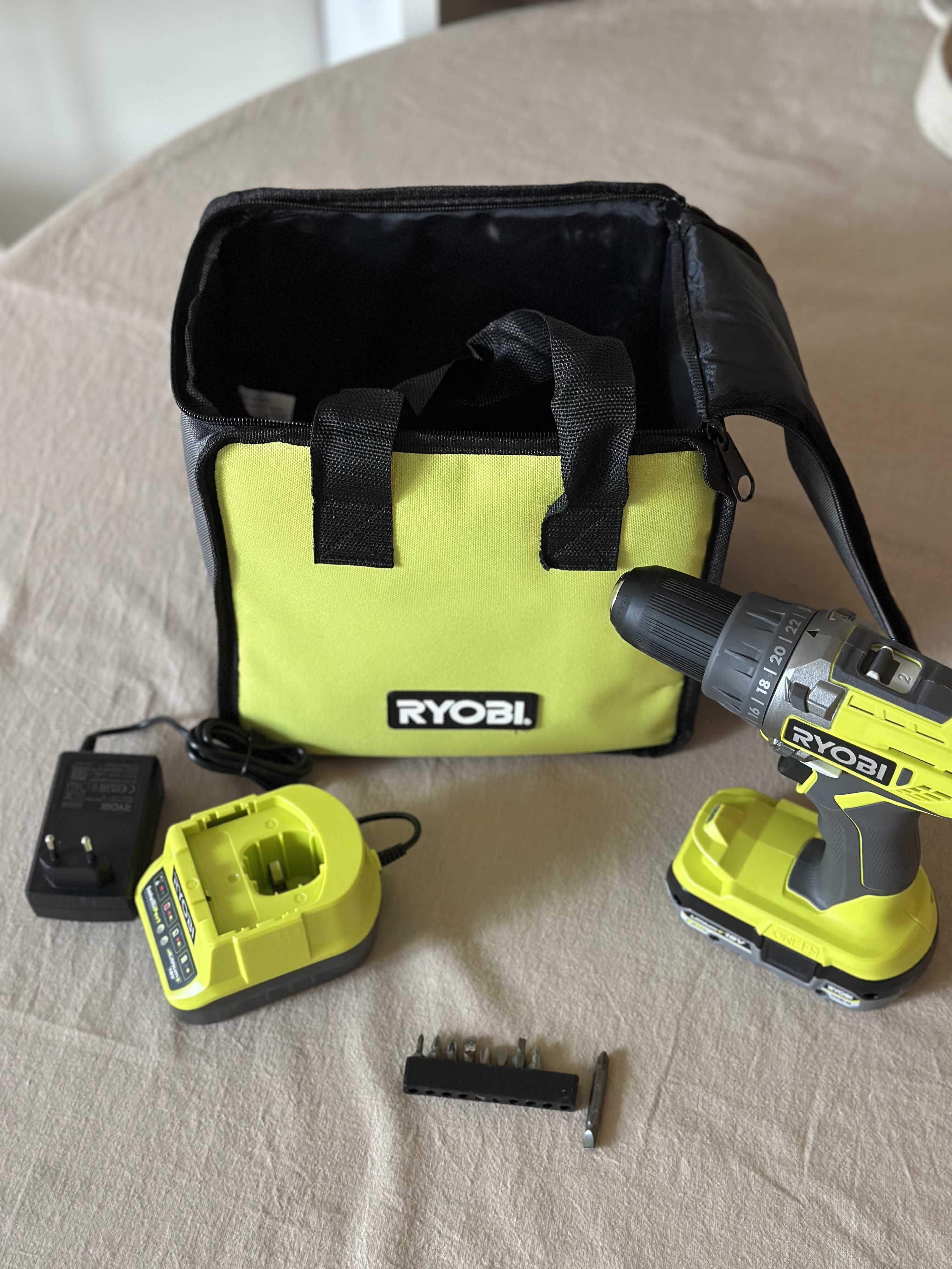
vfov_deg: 39.7
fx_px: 1760
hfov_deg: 30.3
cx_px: 476
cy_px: 634
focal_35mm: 48
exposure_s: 1/33
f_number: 1.78
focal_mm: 6.86
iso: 320
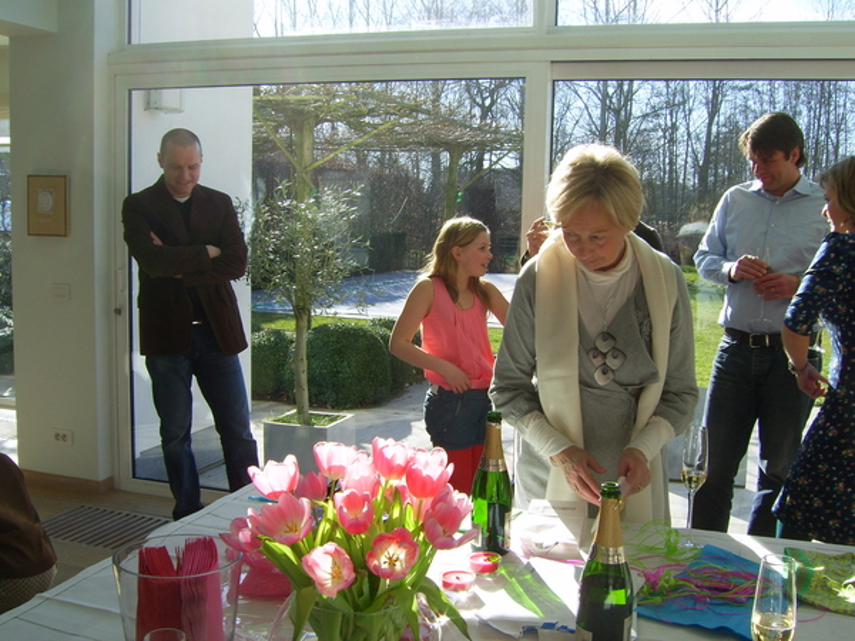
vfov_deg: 37.7
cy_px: 320
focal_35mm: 38
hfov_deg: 49.0
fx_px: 939
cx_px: 428
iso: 50
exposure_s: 1/100
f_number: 6.4
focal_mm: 7.8
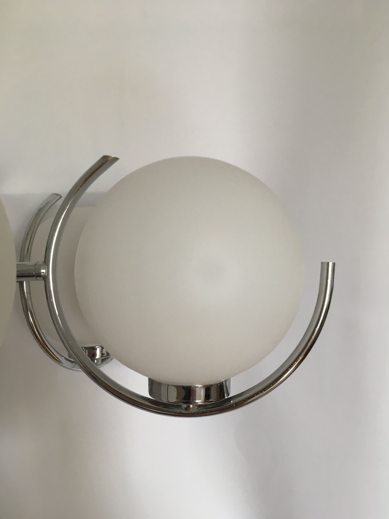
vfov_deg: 61.7
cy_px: 260
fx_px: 435
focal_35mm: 29
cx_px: 194
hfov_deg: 48.2
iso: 64
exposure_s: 1/33
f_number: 2.2
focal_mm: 4.15
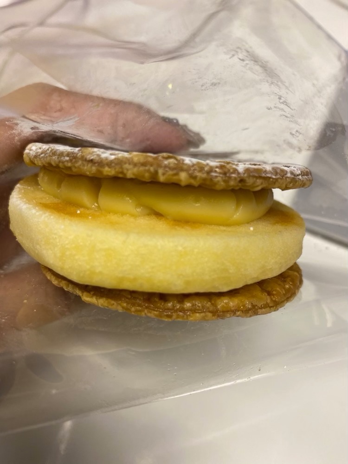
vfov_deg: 67.3
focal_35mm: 26
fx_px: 349
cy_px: 232
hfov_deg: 53.1
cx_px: 174
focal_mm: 4.25
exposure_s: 1/50
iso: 80
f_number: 1.8
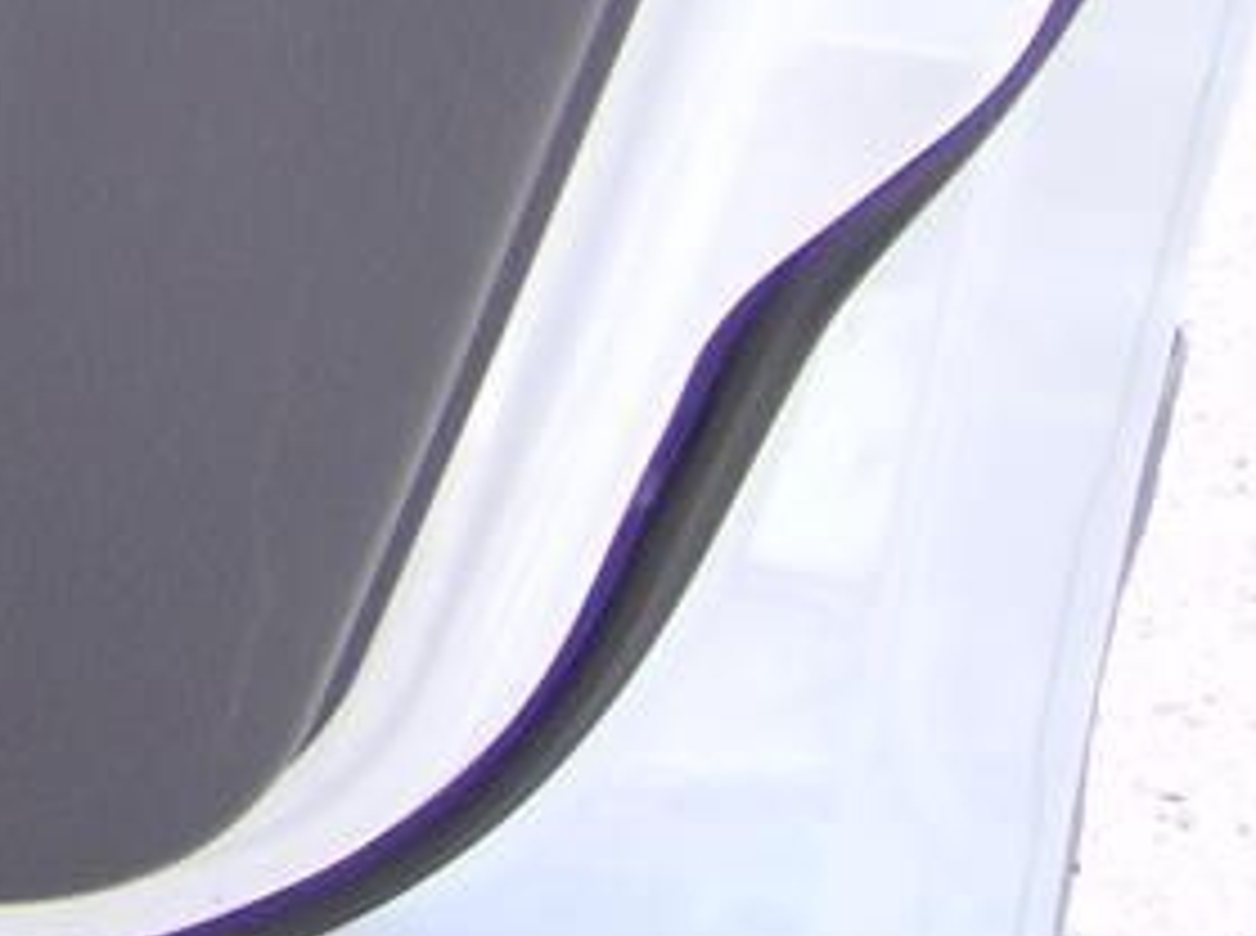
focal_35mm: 133
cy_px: -760
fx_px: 4815
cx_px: -1031
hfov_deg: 13.3
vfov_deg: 10.4
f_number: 2.8
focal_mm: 6
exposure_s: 1/227
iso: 100
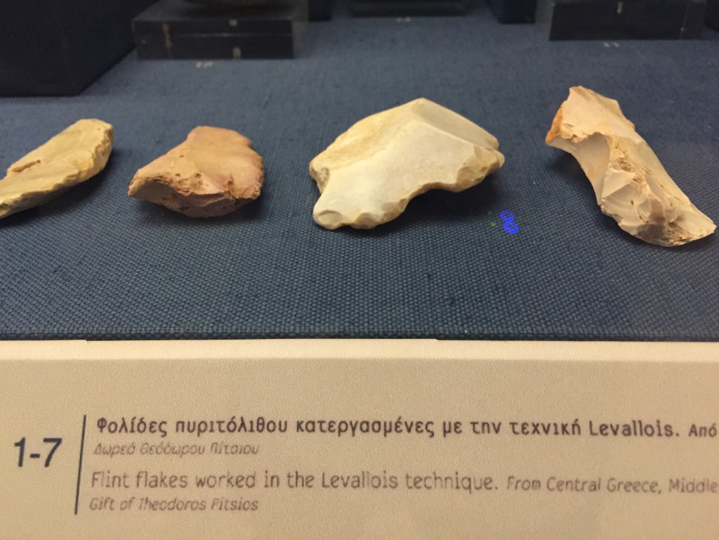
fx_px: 602
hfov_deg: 61.7
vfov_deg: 48.2
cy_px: 270
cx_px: 360
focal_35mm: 29
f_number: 2.2
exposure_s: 1/30
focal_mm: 4.15
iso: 320
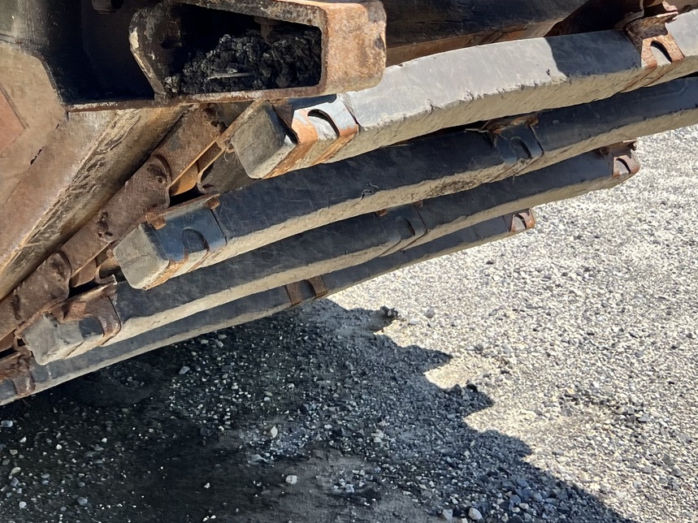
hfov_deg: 31.0
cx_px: 157
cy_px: -37
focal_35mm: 61
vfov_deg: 22.8
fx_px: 1230
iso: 50
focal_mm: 5.7
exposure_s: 1/1972
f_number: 1.5
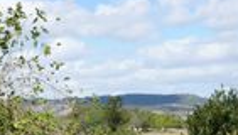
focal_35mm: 94
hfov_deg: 21.3
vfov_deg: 12.6
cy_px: 171
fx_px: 594
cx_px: -35
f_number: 16
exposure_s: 1/80
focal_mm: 18
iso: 100
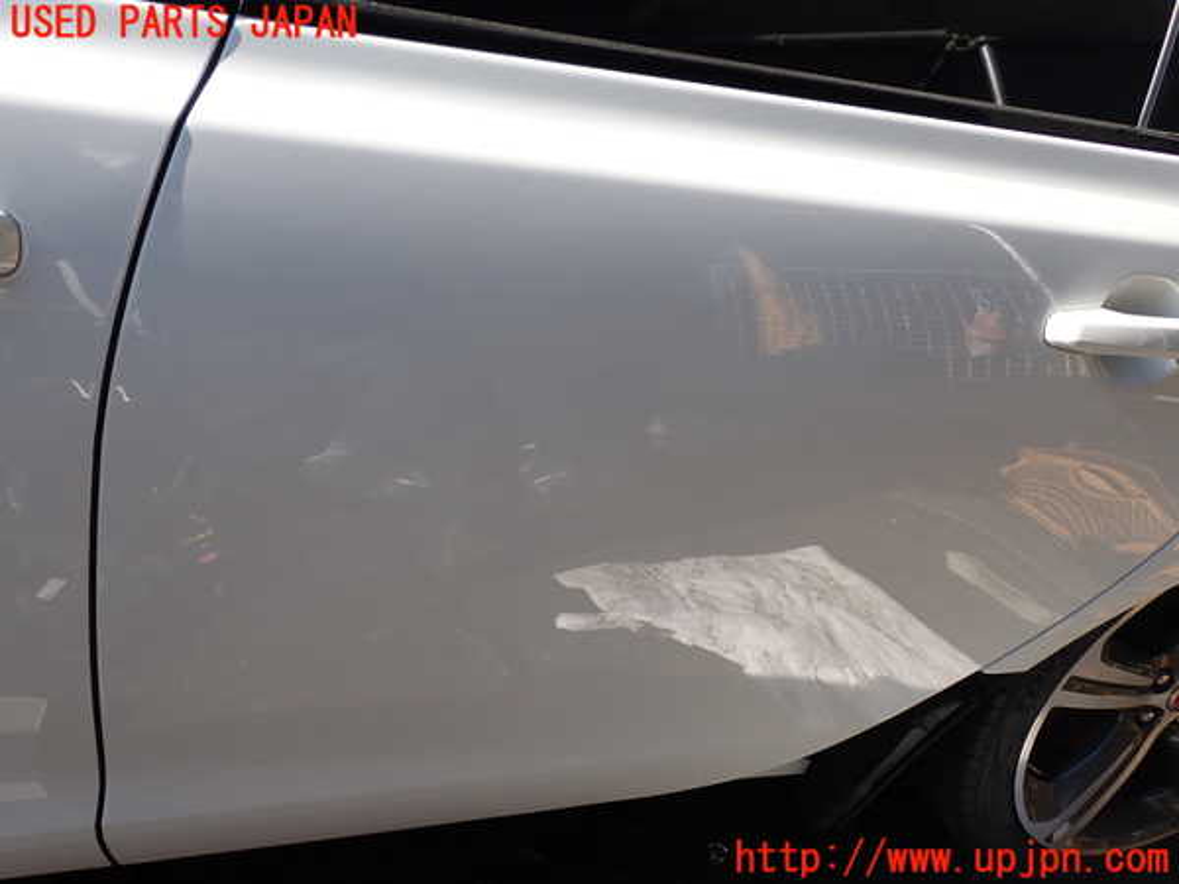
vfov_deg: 46.8
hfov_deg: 60.0
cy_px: 442
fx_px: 1022
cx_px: 590
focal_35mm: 30
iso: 100
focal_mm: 5.4
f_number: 3.2
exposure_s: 1/400
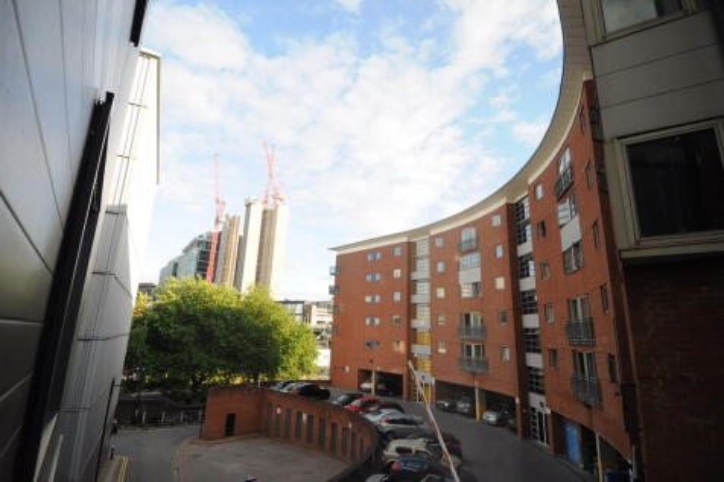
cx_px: 362
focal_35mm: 18
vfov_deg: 67.3
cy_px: 241
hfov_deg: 90.0
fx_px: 362
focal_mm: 12
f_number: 4
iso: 200
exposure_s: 1/400
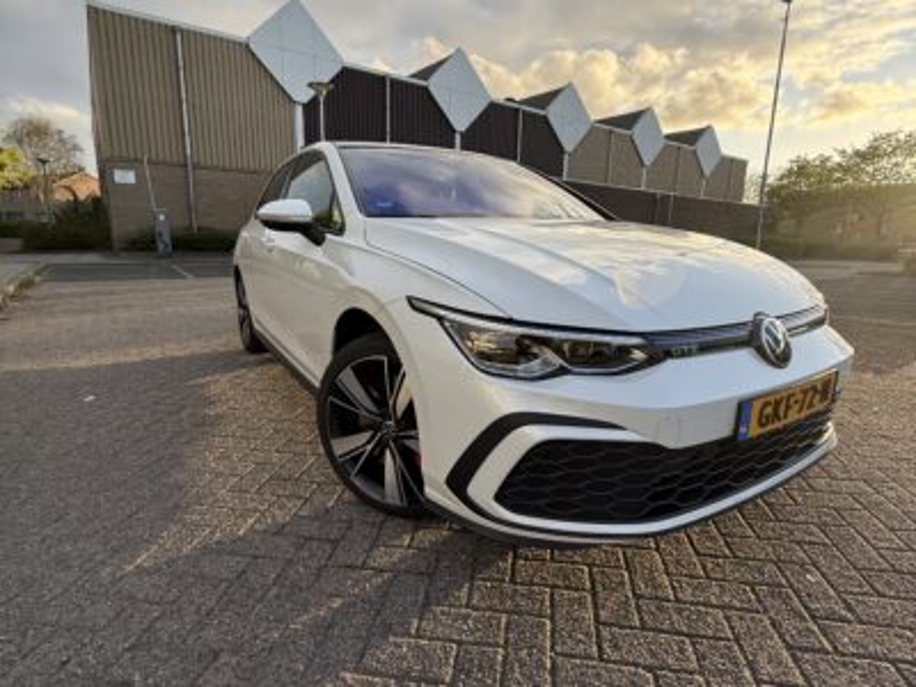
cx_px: 458
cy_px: 344
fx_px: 370
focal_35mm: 14
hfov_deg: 102.1
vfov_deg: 85.7
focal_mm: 2.22
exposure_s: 1/502
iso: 64
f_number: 2.2
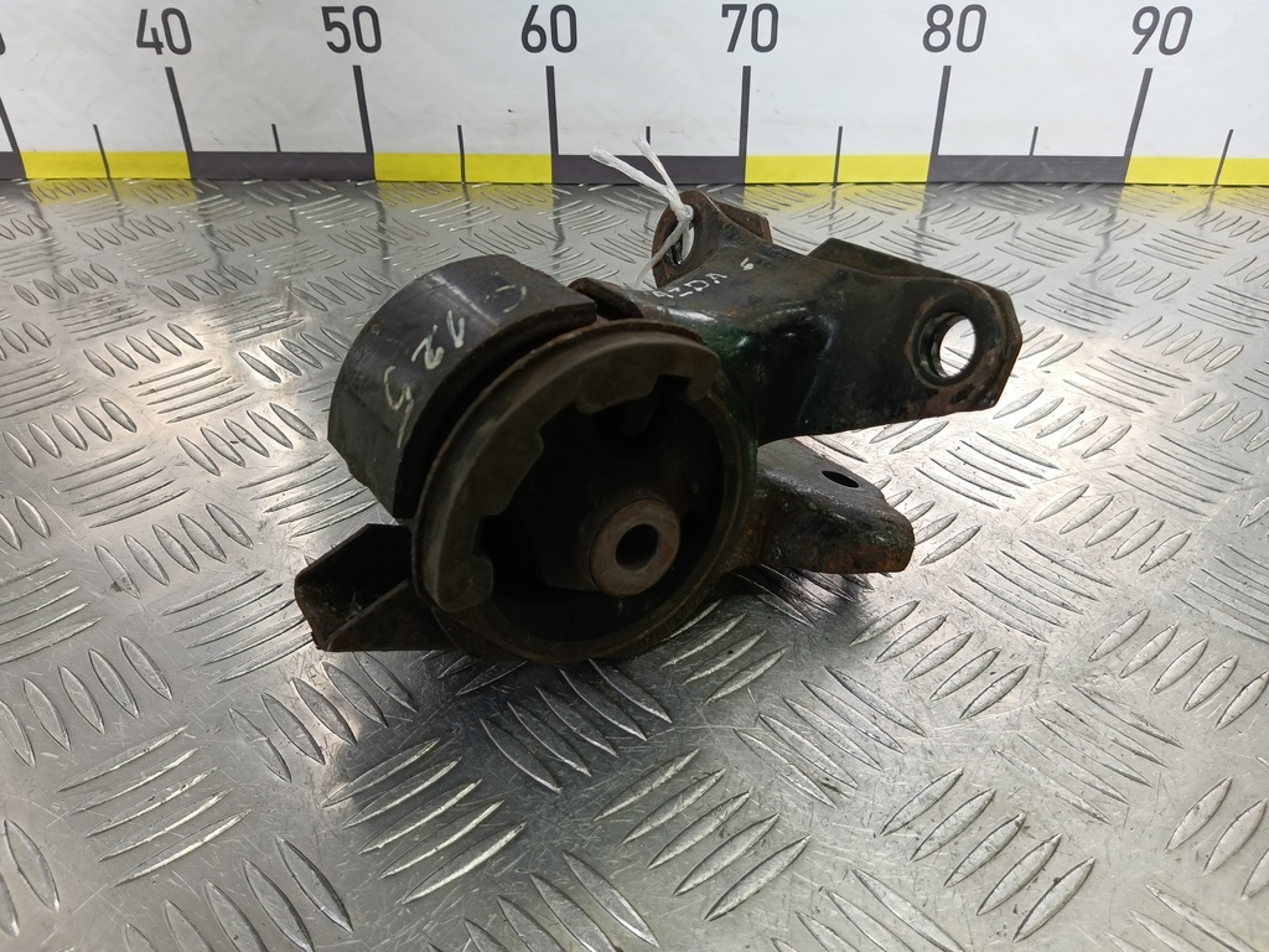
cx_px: 634
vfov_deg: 58.9
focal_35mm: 23
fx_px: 843
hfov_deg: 73.9
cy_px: 476
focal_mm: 4.11
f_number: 1.6
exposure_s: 1/100
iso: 115
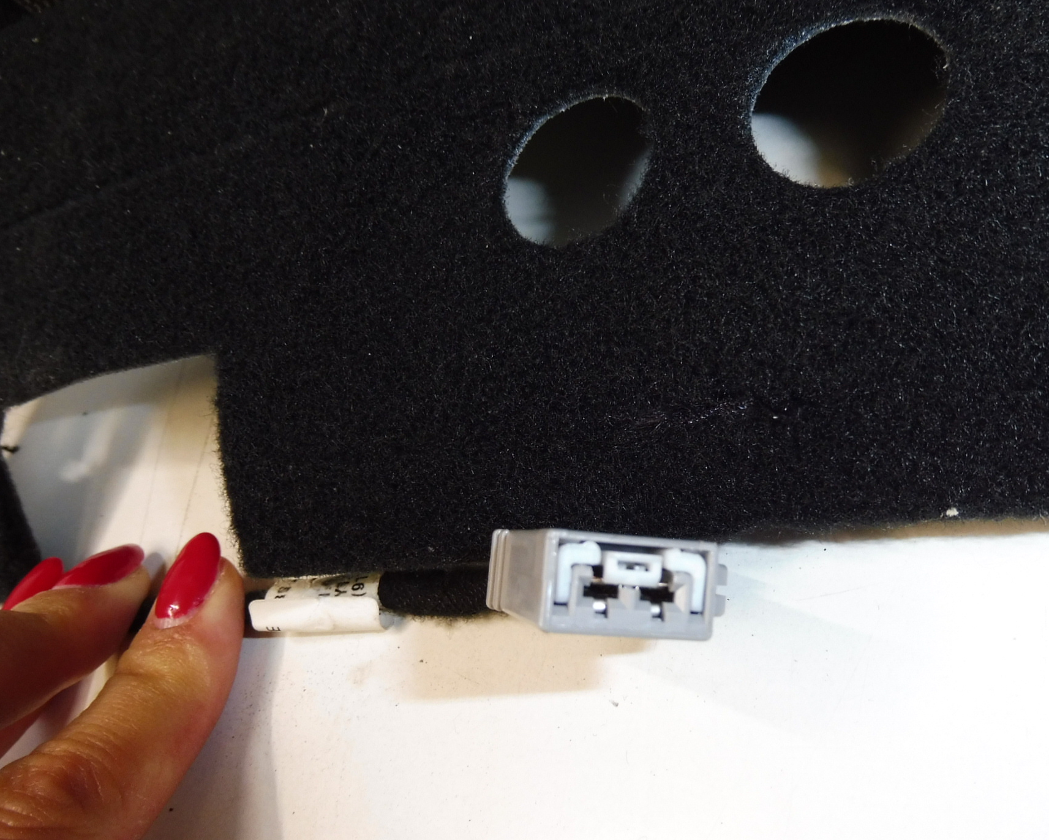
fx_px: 869
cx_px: 619
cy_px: 469
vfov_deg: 51.4
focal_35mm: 28
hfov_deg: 61.8
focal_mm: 4.3
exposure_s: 1/60
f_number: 3.5
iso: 200
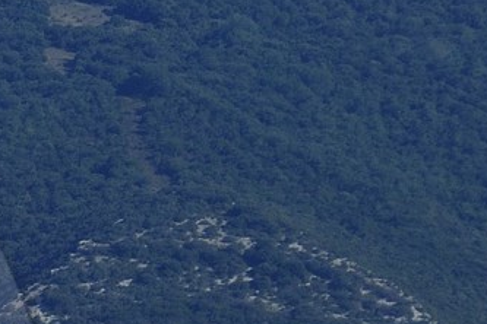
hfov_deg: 2.1
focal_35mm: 960
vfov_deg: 1.4
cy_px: 515
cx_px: -545
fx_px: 12986
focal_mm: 200
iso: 400
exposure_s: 1/1250
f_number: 8
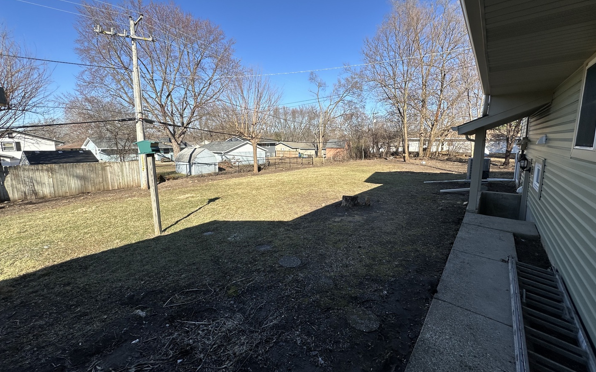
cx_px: 297
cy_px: 174
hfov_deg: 101.5
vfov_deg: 74.7
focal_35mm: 15
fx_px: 244
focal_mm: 2.22
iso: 50
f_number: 2.2
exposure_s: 1/1473
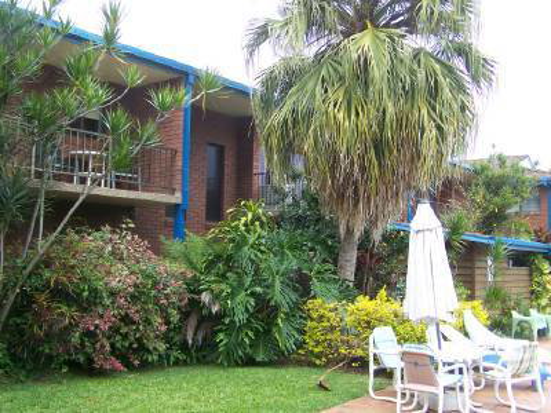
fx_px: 605
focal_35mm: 38
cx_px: 276
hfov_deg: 49.0
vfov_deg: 37.7
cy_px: 206
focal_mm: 6.3
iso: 100
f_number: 2.8
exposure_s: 1/200
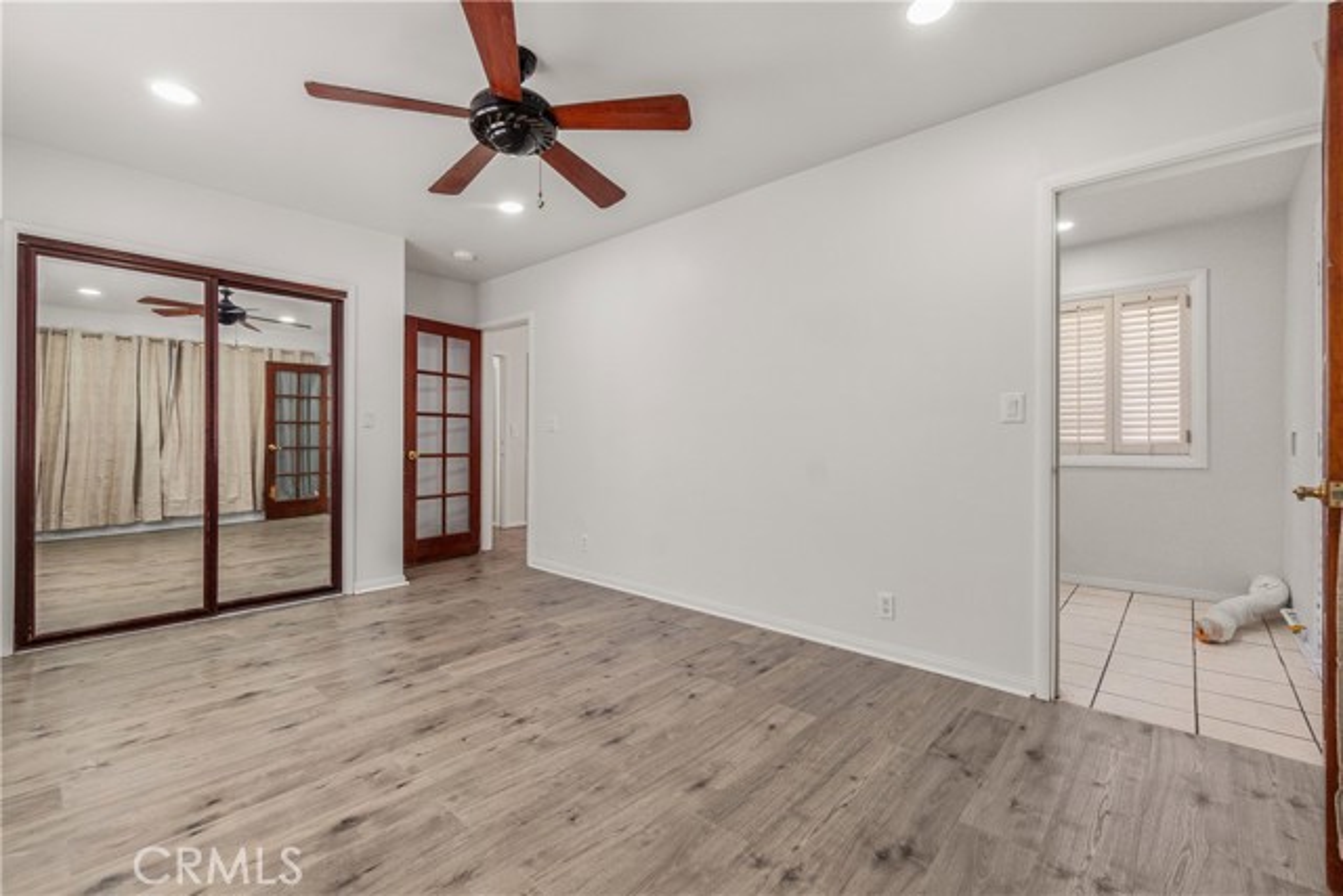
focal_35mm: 15
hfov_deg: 100.4
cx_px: 672
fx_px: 560
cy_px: 448
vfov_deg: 77.4
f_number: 8
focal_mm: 10
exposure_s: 1/20
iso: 400
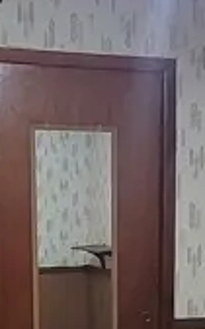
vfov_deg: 20.2
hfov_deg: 13.1
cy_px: 374
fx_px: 880
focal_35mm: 98
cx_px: 207
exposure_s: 1/30
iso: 400
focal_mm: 2.2
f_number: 2.2
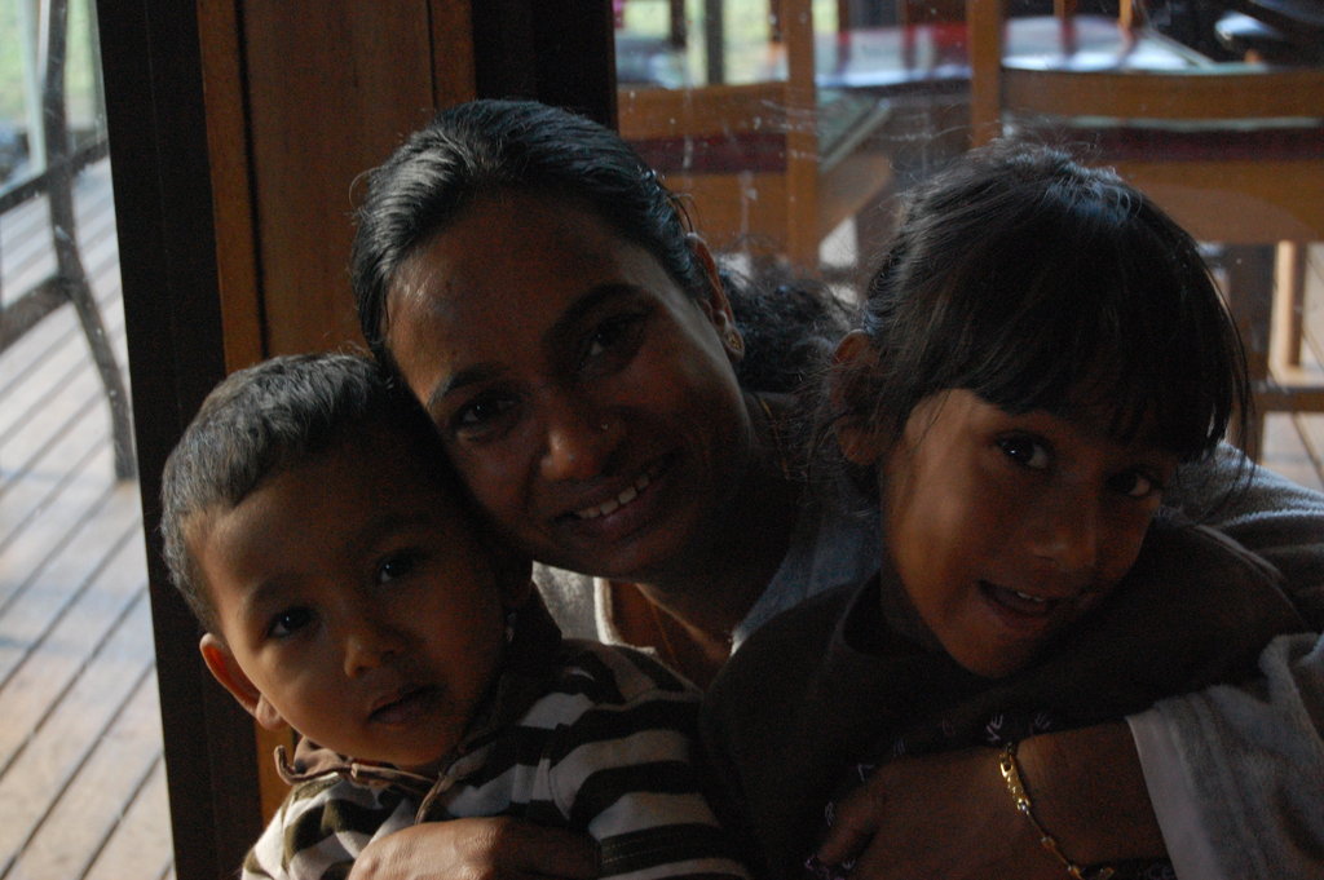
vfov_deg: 16.5
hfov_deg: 24.6
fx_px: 3032
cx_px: 662
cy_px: 440
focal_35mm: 82
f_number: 5.6
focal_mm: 55
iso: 1600
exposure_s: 1/60
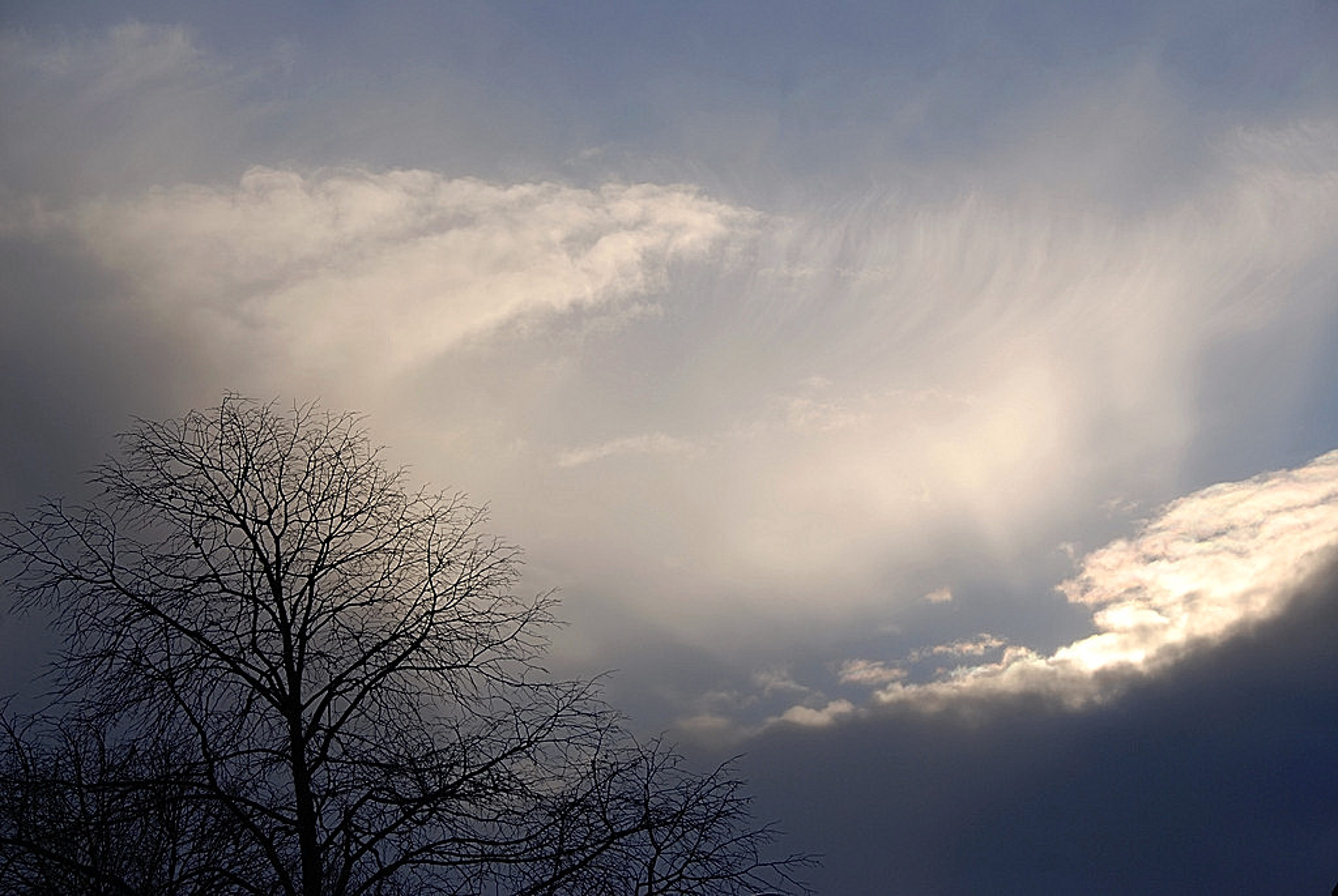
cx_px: 669
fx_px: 3629
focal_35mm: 98
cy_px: 448
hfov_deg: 20.9
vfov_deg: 14.1
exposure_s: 1/800
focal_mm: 65
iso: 100
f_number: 7.1
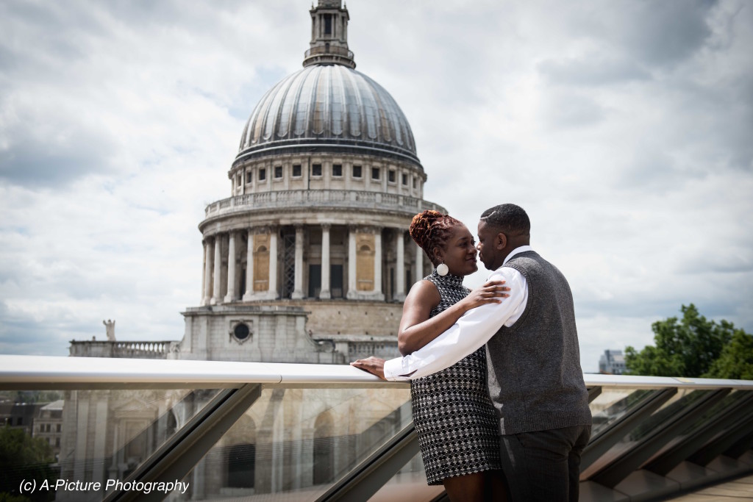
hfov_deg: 44.5
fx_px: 920
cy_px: 251
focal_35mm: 44
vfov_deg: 30.5
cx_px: 376
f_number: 4
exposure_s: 1/3200
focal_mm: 44
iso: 200
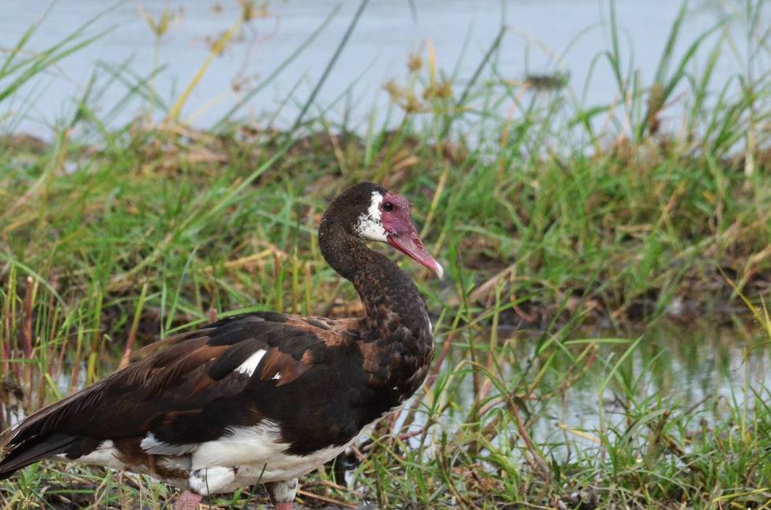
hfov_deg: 2.1
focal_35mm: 984
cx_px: 208
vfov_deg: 1.4
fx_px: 21026
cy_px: 366
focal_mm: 400
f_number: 11
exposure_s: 1/2000
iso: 2500
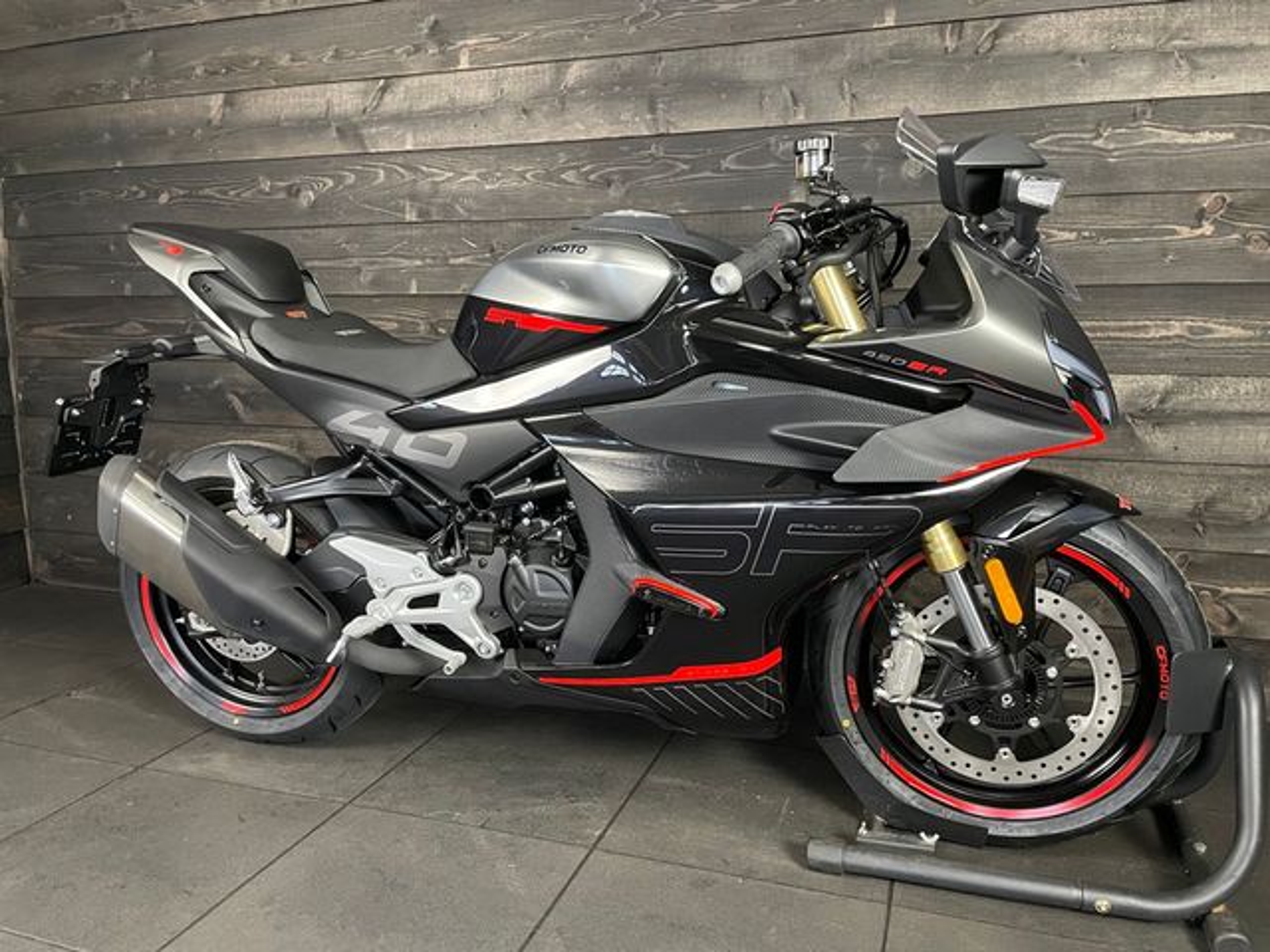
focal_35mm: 26
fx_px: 954
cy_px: 476
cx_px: 635
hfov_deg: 67.3
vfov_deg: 53.1
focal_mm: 4.2
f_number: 1.6
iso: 640
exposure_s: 1/33
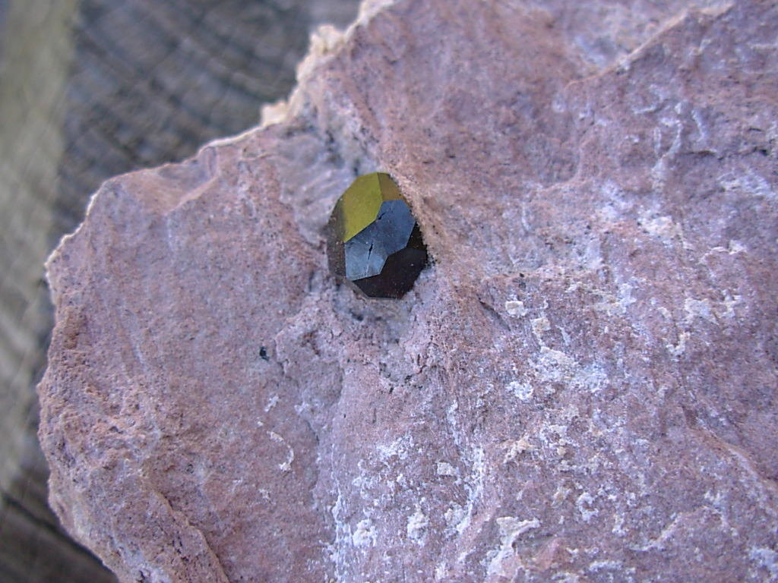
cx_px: 389
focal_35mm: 38
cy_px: 292
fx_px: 854
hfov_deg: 49.0
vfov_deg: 37.7
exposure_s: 1/124
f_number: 2.9
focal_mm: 6.3
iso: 50
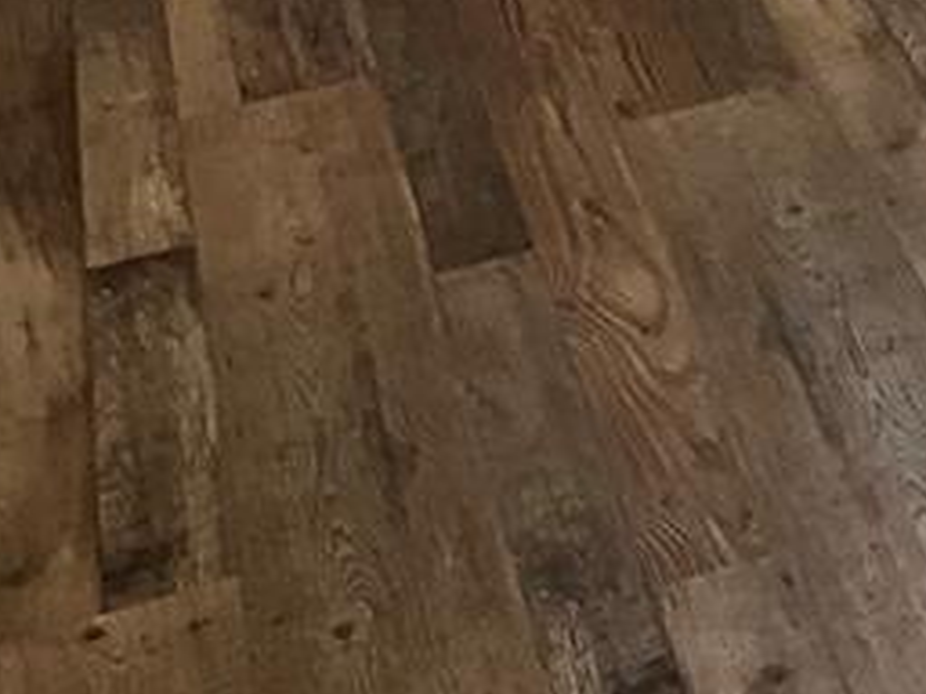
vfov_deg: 12.0
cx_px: 1620
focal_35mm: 116
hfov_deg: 15.0
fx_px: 3103
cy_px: -432
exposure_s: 1/120
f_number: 1.8
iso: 64
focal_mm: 3
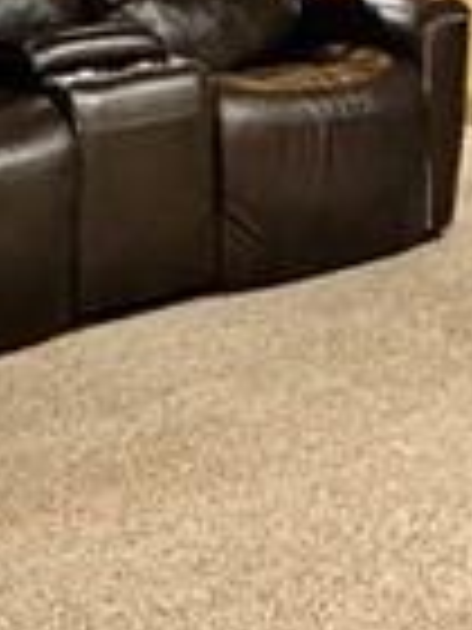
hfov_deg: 18.9
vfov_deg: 23.1
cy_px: -140
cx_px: 409
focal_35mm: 77
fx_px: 1400
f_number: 2.2
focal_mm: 2.22
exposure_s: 1/40
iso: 1000
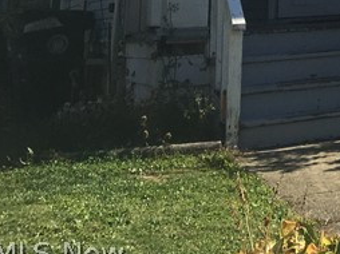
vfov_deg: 11.5
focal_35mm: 117
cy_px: -238
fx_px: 1148
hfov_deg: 14.2
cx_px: 671
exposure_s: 1/1672
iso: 25
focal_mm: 4.15
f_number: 2.2
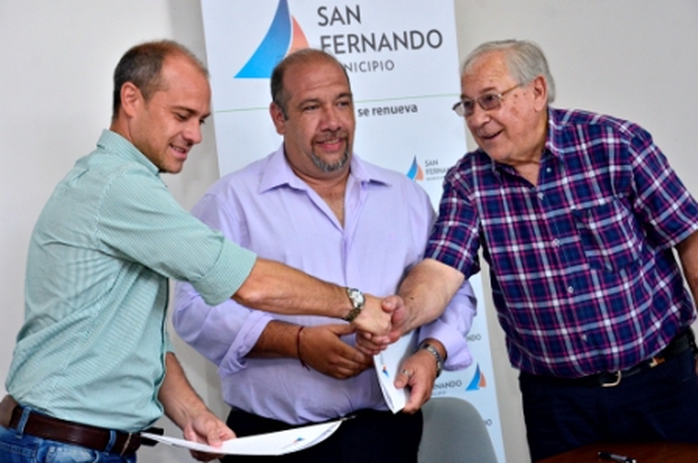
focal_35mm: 93
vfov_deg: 14.6
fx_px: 1800
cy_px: 232
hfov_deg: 21.9
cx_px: 349
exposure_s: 1/200
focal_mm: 62
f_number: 5.3
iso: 1000
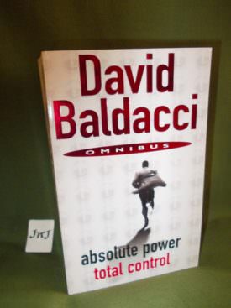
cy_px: 154
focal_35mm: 28
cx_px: 116
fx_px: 249
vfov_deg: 63.5
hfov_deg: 49.7
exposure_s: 1/25
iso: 200
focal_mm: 4
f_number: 2.7
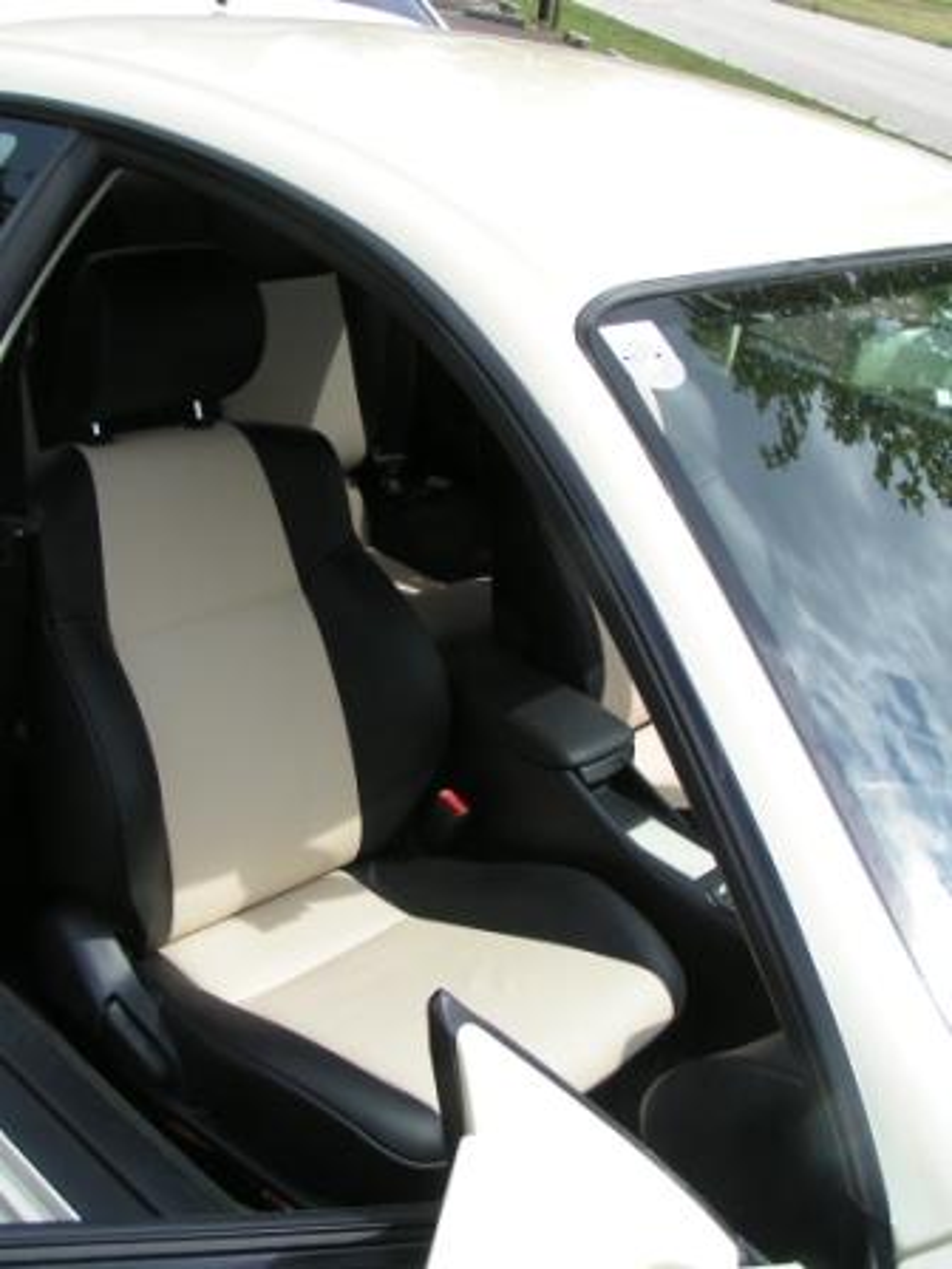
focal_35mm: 43
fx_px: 1577
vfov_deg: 43.9
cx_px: 476
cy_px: 634
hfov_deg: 33.6
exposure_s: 1/400
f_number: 5.6
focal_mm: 6.6
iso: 50
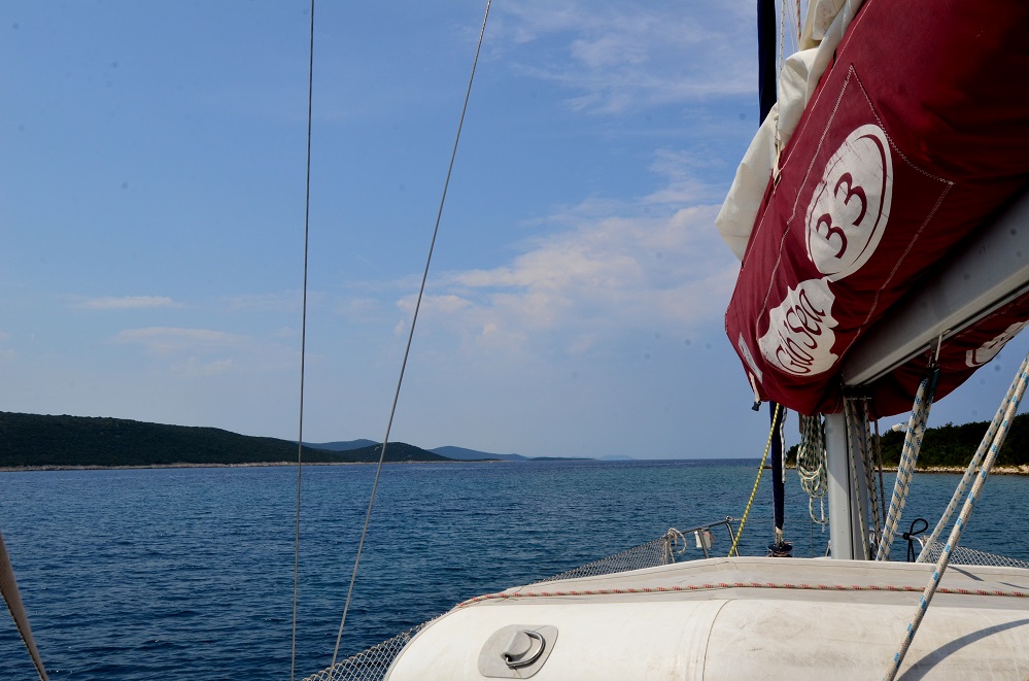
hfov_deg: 57.3
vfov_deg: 39.8
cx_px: 514
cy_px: 340
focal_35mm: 33
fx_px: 941
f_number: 16
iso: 400
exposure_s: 1/400
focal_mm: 22
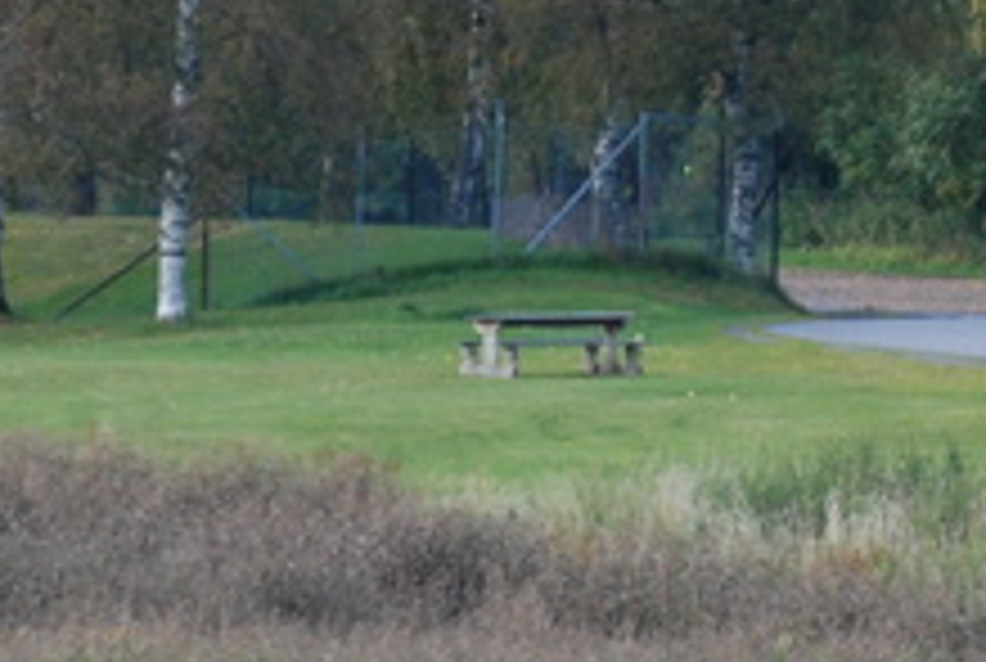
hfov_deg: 2.2
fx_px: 25441
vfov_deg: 1.5
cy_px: -428
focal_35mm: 927
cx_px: 1418
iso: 400
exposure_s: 1/30
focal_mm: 140
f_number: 5
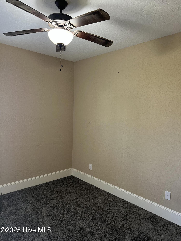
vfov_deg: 67.3
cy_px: 120
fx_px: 181
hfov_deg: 53.1
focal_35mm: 26
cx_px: 90
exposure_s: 1/60
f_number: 1.5
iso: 100
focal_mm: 5.7
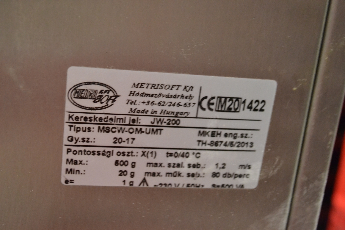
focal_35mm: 57
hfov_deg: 35.1
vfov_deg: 23.8
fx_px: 546
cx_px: 172
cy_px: 115
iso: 3200
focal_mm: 38
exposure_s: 1/13
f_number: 5
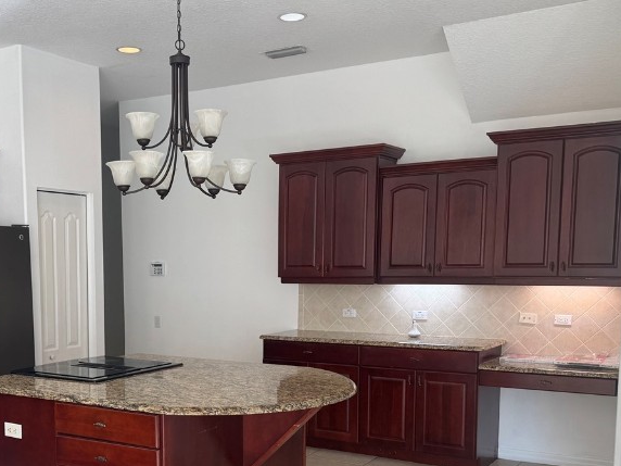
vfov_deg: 33.0
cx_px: 198
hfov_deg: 43.1
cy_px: 347
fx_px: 771
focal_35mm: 43
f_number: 1.78
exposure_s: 1/204
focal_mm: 6.76
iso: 64
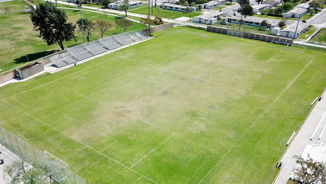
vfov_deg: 36.1
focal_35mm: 32
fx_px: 277
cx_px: 163
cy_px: 132
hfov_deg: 61.0
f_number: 2.2
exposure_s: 1/1032
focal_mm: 4.73
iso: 100
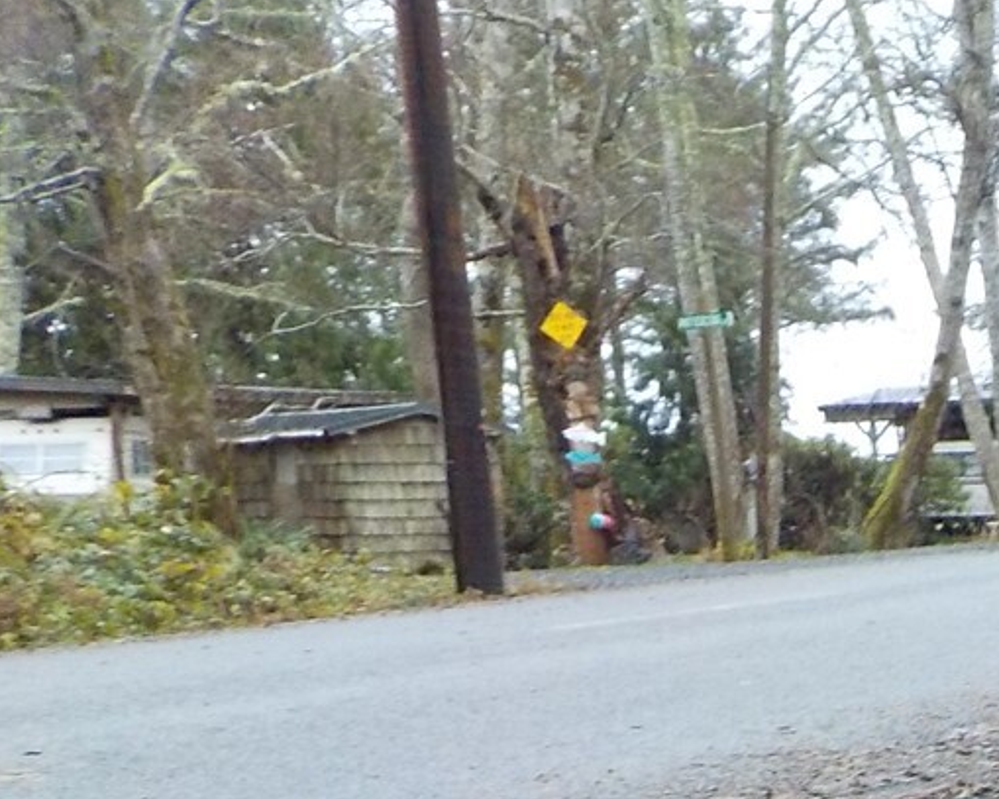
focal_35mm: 92
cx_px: 1299
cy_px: 1160
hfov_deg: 19.2
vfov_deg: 15.5
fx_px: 2720
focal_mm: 4.1
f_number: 3.3
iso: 280
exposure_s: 1/30
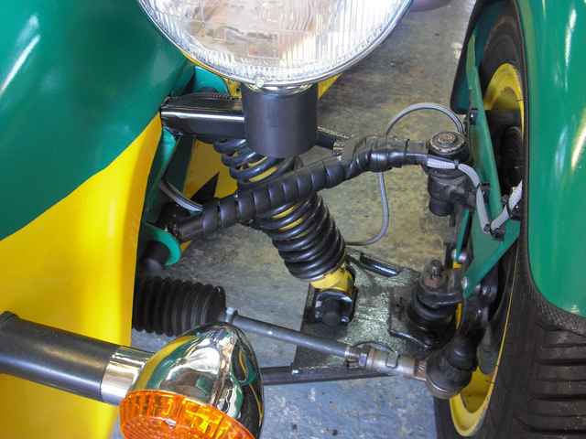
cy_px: 220
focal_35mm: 38
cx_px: 293
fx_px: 643
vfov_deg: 37.7
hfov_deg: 49.0
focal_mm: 6.2
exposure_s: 1/20
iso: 200
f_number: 2.8
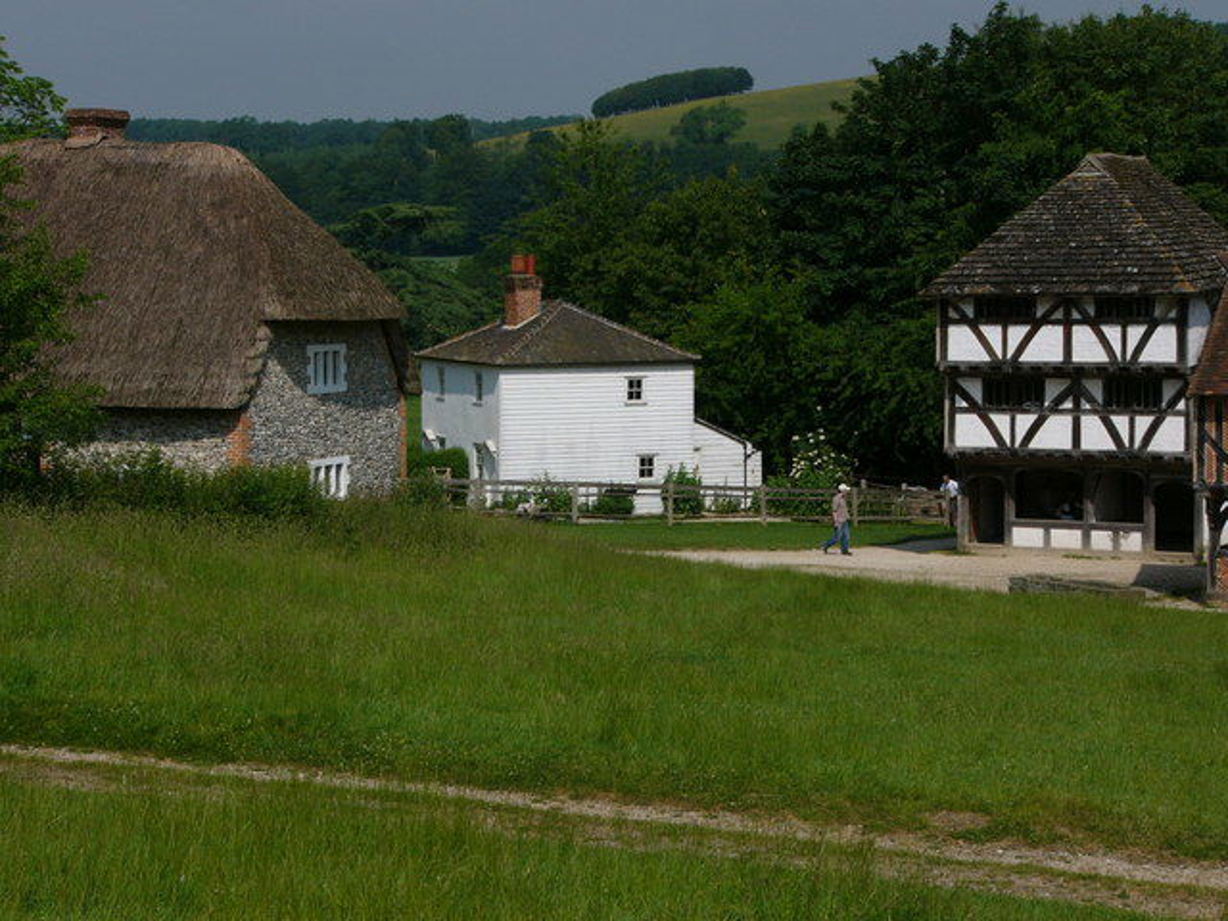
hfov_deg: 23.6
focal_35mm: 83
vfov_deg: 17.8
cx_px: 614
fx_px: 2944
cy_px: 460
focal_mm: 13.8
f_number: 5.6
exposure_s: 1/800
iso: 50
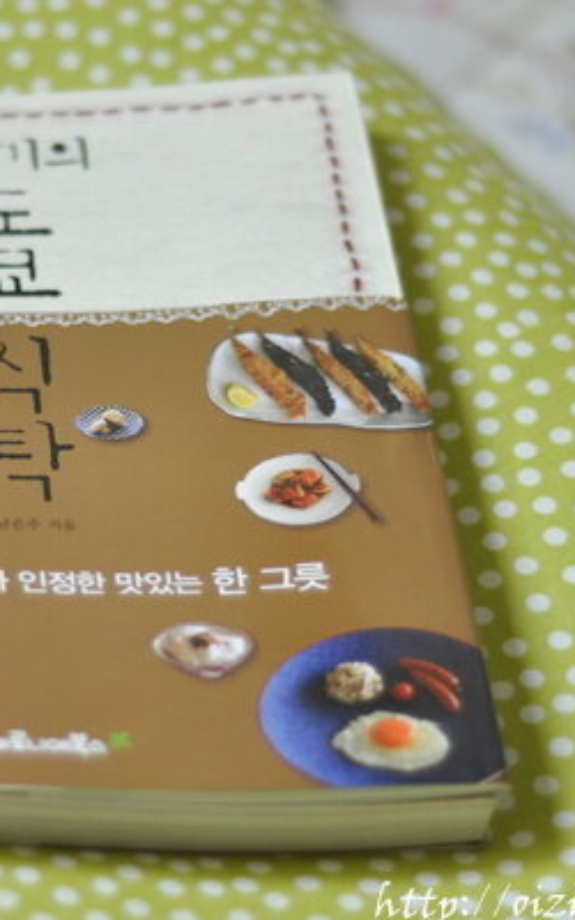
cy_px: 459
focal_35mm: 124
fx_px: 3109
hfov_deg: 10.5
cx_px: 92
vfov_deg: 16.8
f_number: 1.8
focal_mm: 50
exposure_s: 1/320
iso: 800
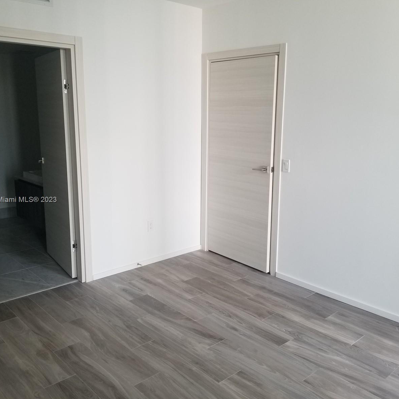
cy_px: 200
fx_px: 404
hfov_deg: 52.5
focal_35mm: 31
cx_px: 218
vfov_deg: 52.5
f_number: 1.7
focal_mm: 4.25
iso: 64
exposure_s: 1/60
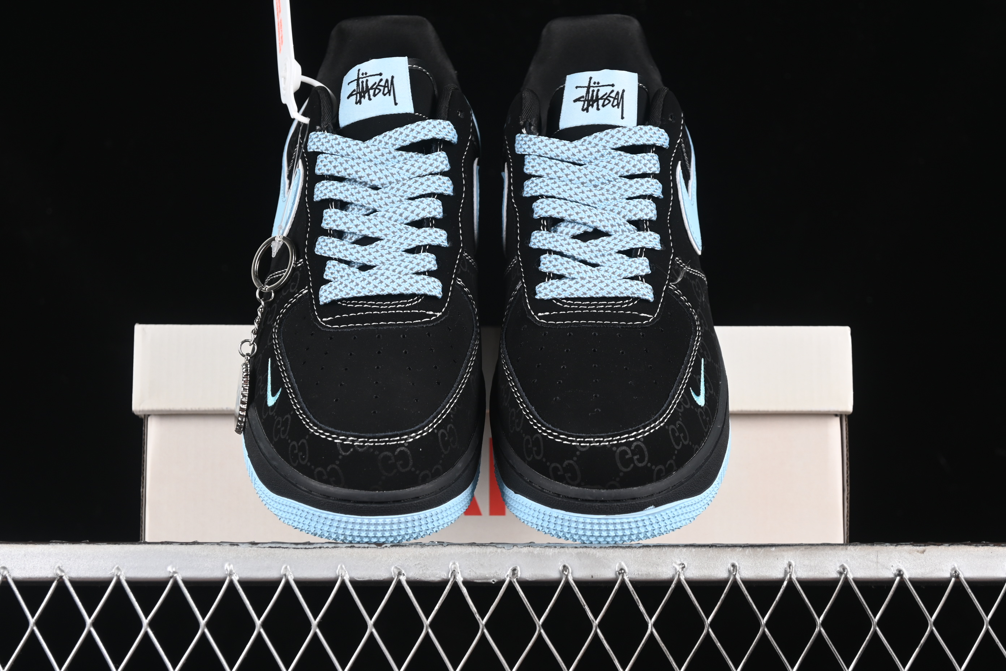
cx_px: 503
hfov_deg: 27.0
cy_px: 336
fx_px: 2096
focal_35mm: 75
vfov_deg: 18.2
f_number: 6.3
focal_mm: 50
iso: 160
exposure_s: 1/60
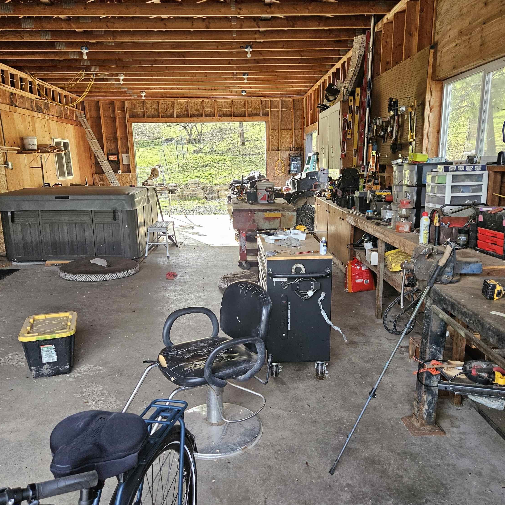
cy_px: 253
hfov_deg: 57.3
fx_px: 462
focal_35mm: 28
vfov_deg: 57.3
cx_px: 266
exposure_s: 1/359
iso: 250
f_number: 1.8
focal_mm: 5.4
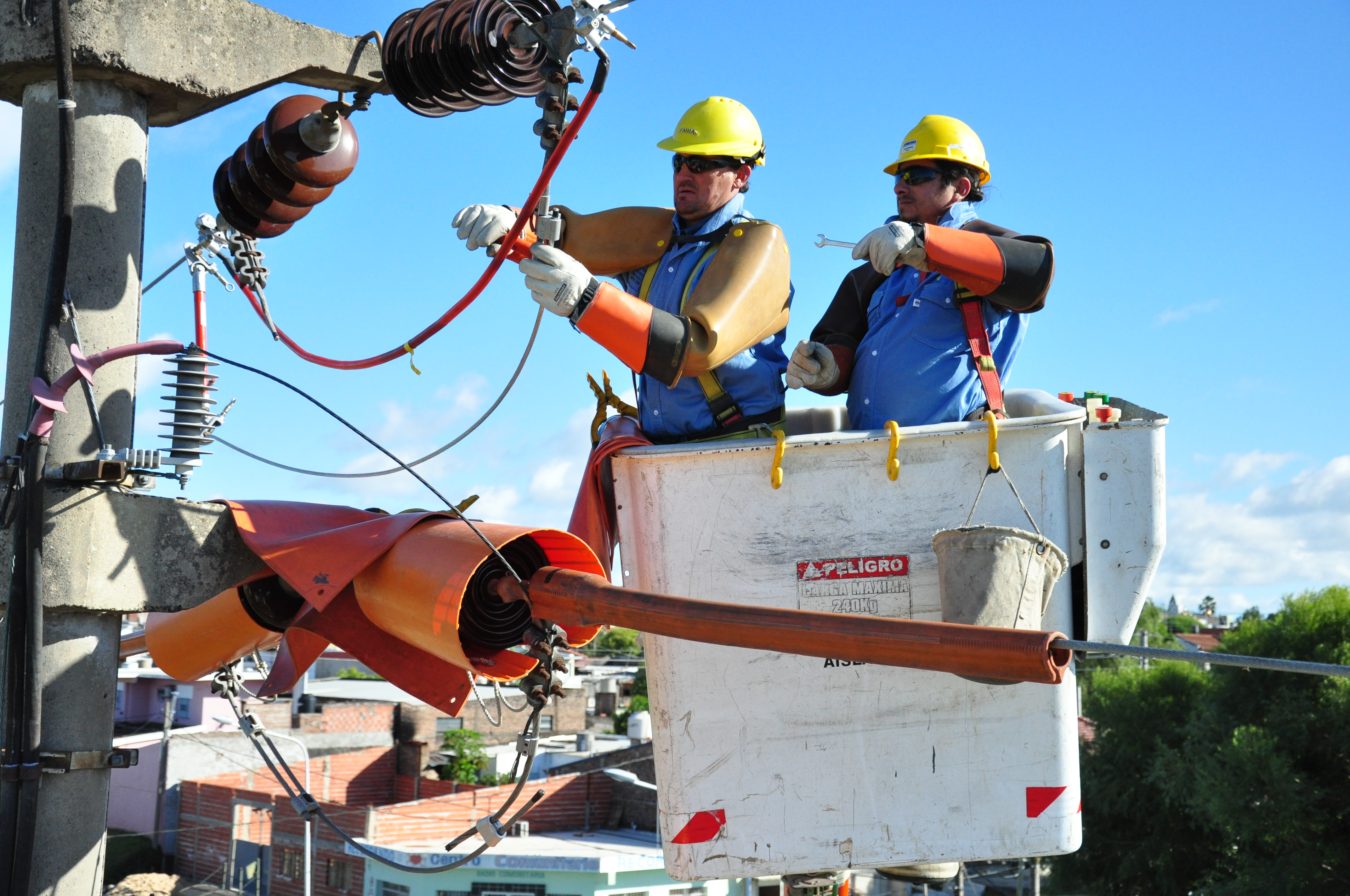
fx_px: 1910
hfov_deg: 38.9
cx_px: 675
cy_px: 448
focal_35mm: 51
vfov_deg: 26.4
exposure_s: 1/2500
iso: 800
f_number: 5.6
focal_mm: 34
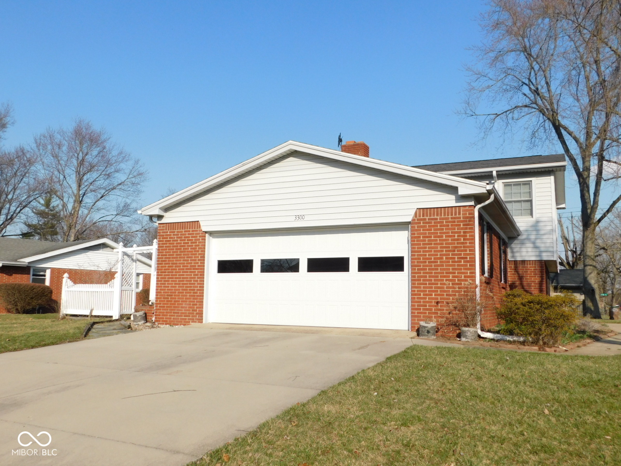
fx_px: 538
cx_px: 310
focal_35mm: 30
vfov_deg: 46.8
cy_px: 233
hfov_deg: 60.0
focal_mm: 5.3
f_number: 3.2
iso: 125
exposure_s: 1/1500
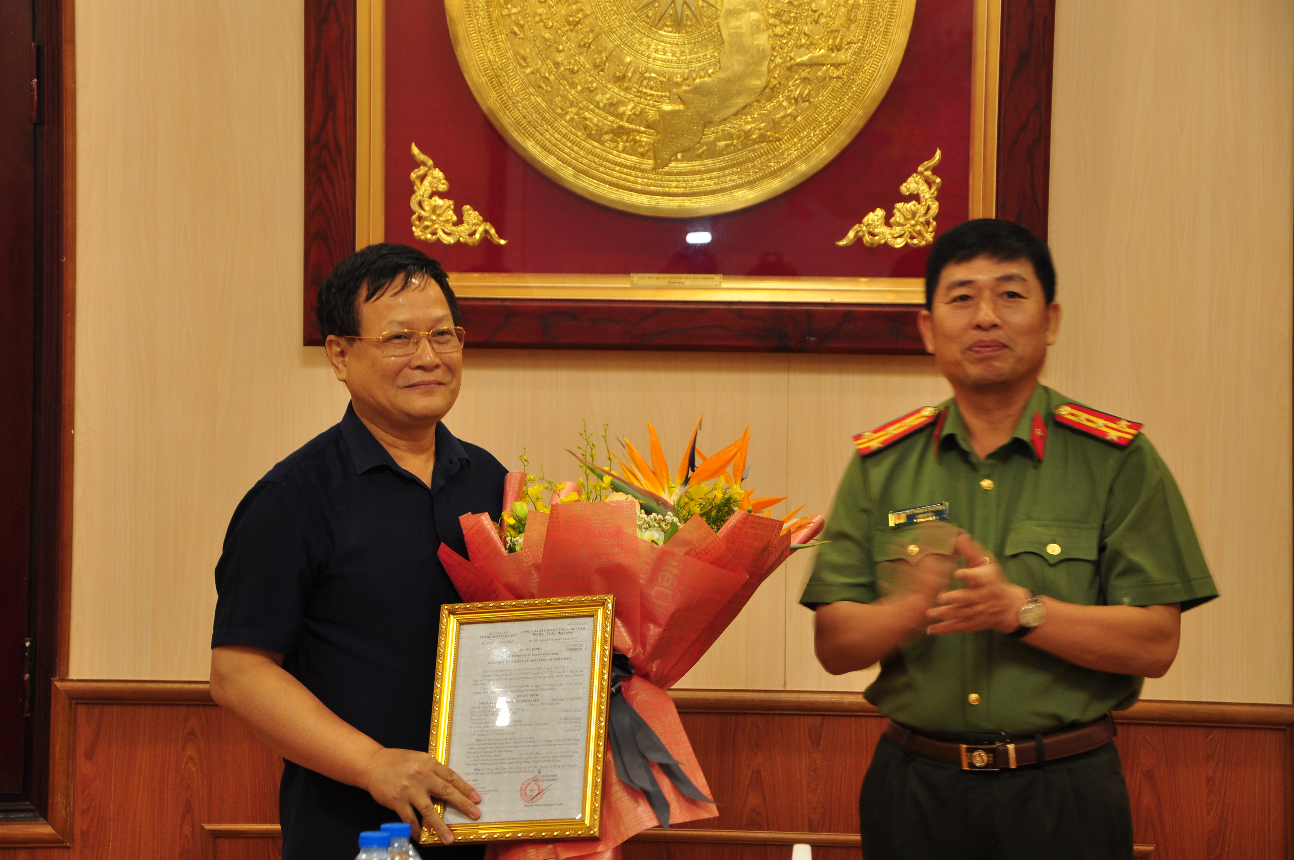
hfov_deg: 20.6
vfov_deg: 13.8
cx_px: 647
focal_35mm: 99
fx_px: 3554
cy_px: 430
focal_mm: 66
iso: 250
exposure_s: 1/8
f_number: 5.3
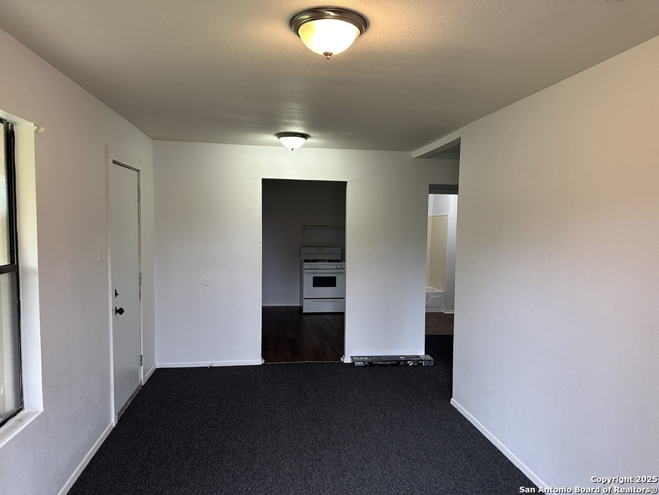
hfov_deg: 71.6
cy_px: 248
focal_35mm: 24
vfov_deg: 56.8
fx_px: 457
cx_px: 330
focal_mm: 6.86
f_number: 1.78
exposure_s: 1/60
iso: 125
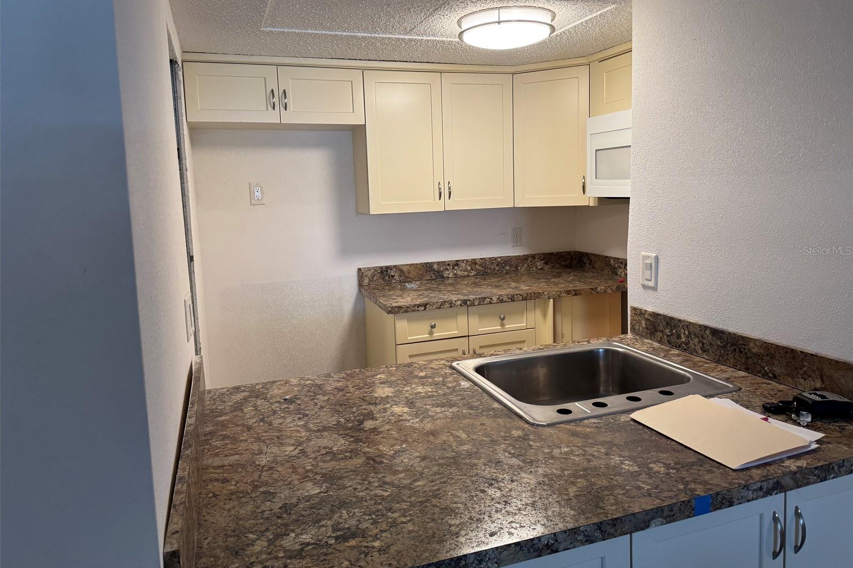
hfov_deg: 71.5
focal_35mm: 25
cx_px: 426
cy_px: 250
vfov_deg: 51.2
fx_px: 592
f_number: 1.78
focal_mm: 6.76
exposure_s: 1/120
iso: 200
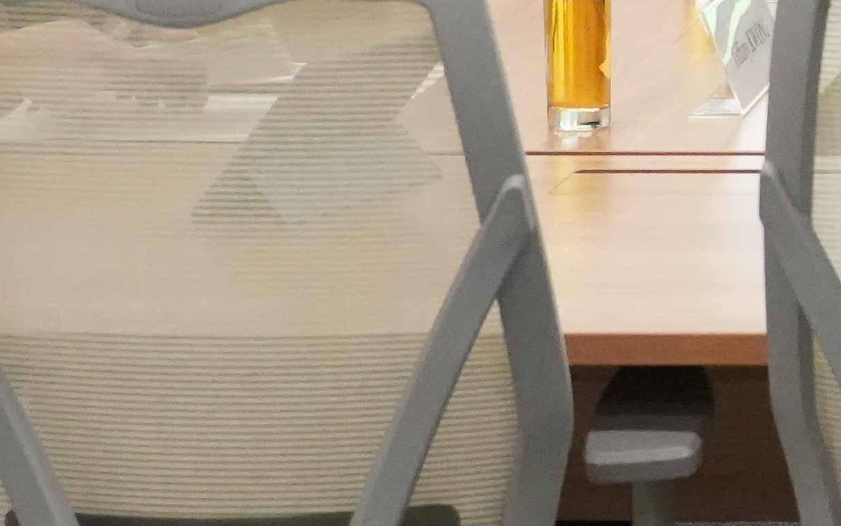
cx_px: 1364
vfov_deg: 6.6
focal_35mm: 198
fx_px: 4539
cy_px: -213
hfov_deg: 10.2
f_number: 4
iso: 8000
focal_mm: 34
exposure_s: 1/320
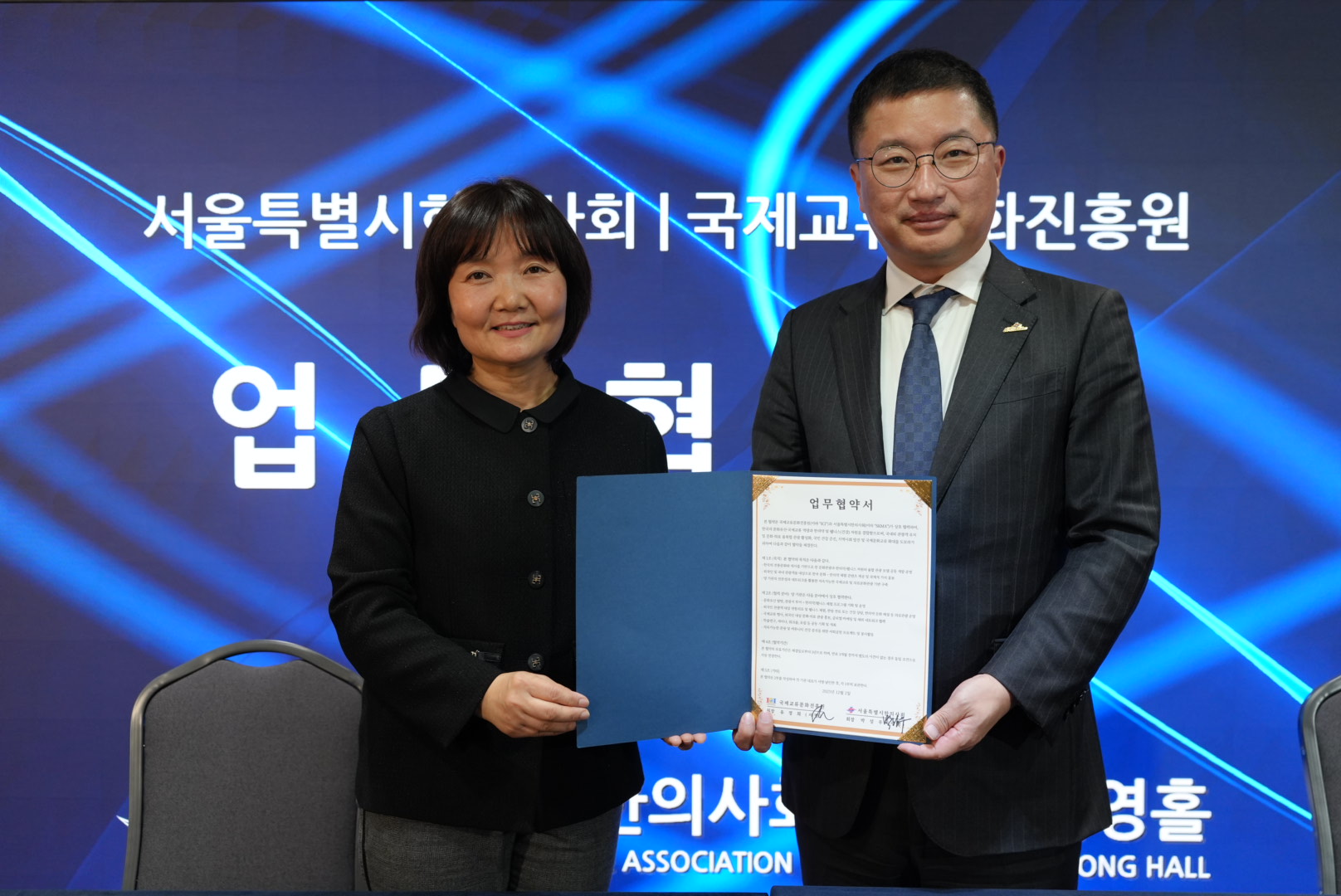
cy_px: 448
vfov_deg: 36.0
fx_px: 1379
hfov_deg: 51.9
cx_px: 670
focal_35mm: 37
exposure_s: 1/160
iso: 1250
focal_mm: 37
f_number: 4
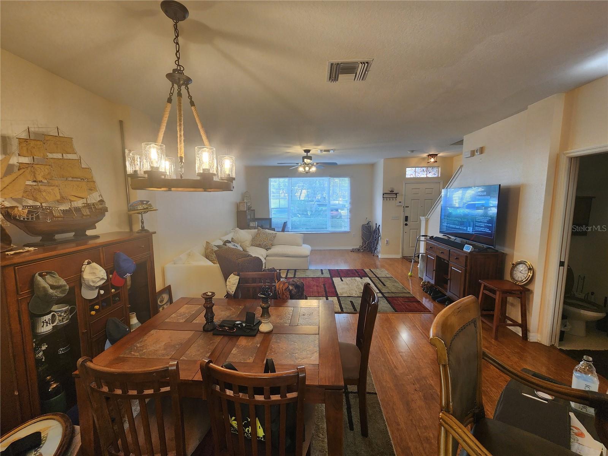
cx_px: 304
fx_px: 228
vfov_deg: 89.9
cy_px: 228
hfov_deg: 106.2
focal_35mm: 13
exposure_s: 1/60
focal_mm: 2.2
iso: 160
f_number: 2.2
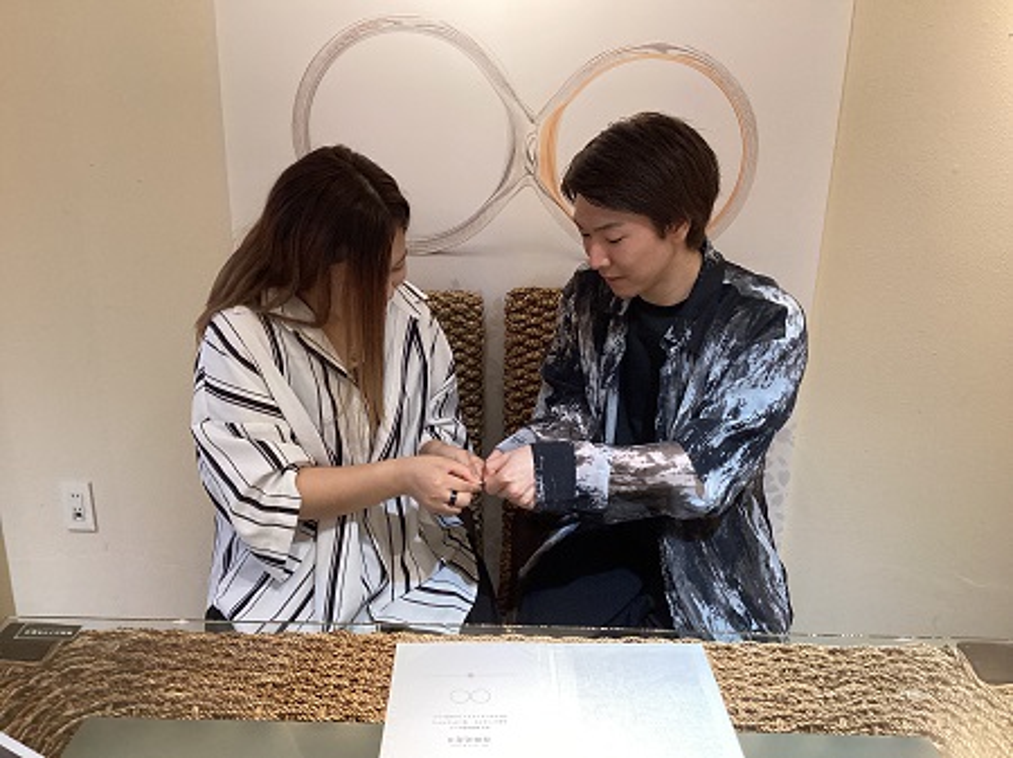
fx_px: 907
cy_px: 379
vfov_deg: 45.4
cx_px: 506
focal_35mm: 31
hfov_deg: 58.4
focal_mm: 3.3
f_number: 2.4
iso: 64
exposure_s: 1/120
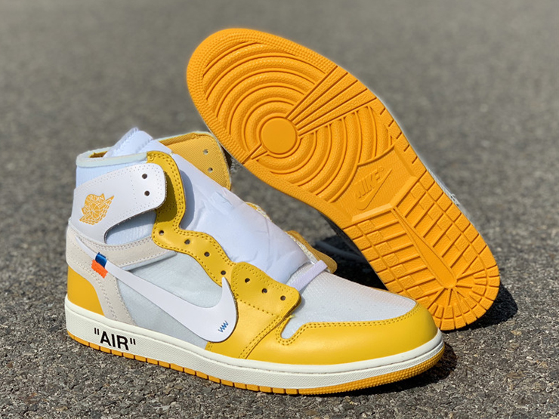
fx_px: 840
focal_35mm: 52
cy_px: 210
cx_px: 280
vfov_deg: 28.0
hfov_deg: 36.8
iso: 16
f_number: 2.4
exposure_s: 1/2817
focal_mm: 6
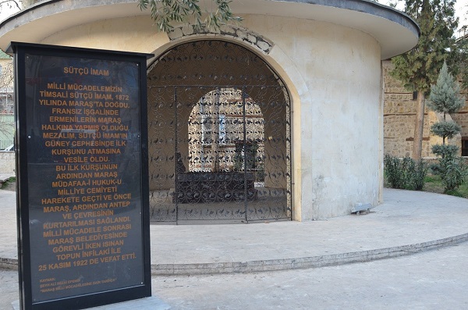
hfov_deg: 53.2
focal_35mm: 36
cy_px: 155
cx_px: 234
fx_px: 467
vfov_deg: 36.7
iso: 400
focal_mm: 24
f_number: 4.5
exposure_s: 1/80
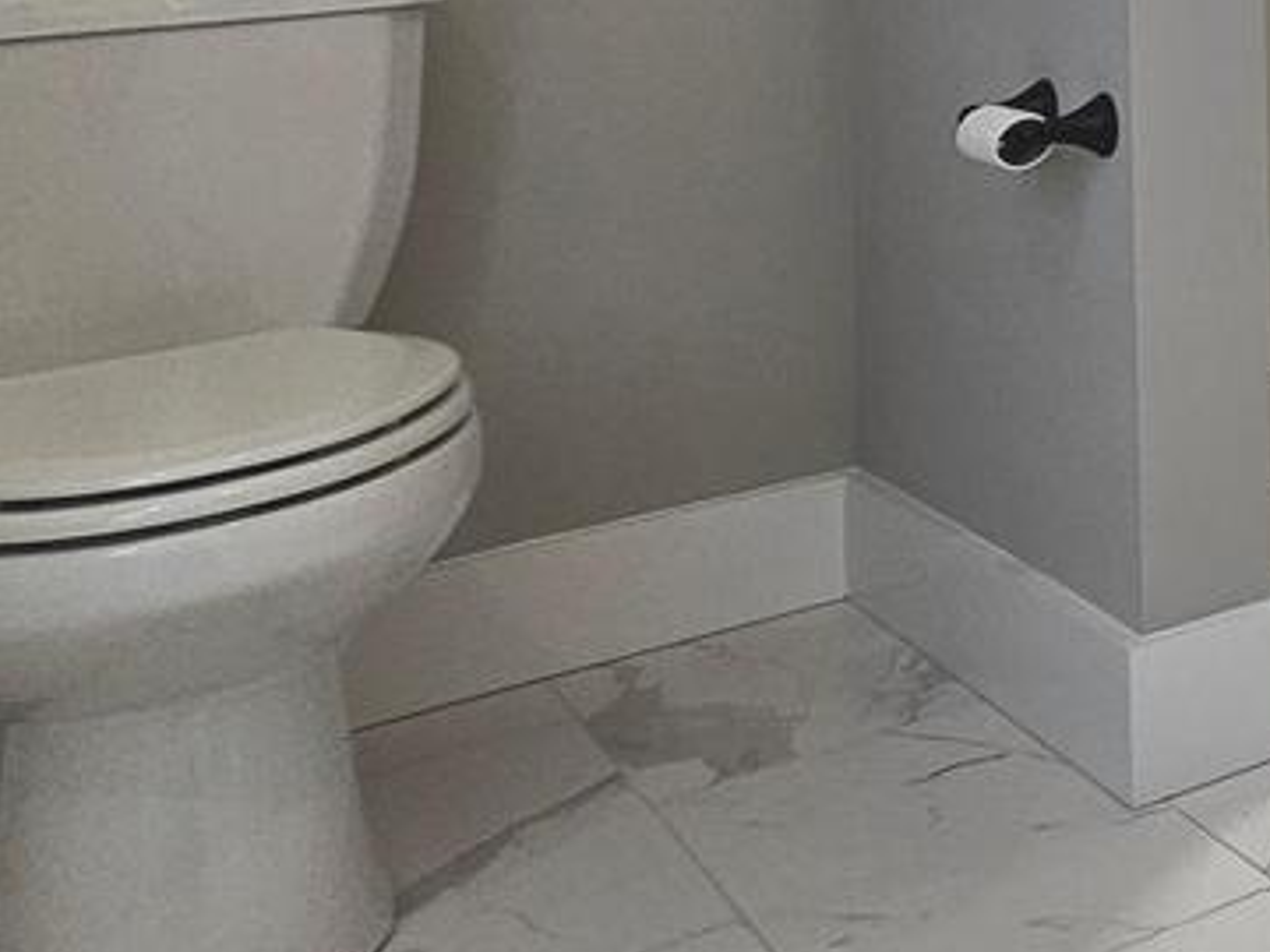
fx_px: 1908
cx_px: 2282
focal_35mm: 52
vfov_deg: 24.8
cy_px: -247
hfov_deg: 22.2
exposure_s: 1/120
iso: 50
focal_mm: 2.2
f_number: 2.2
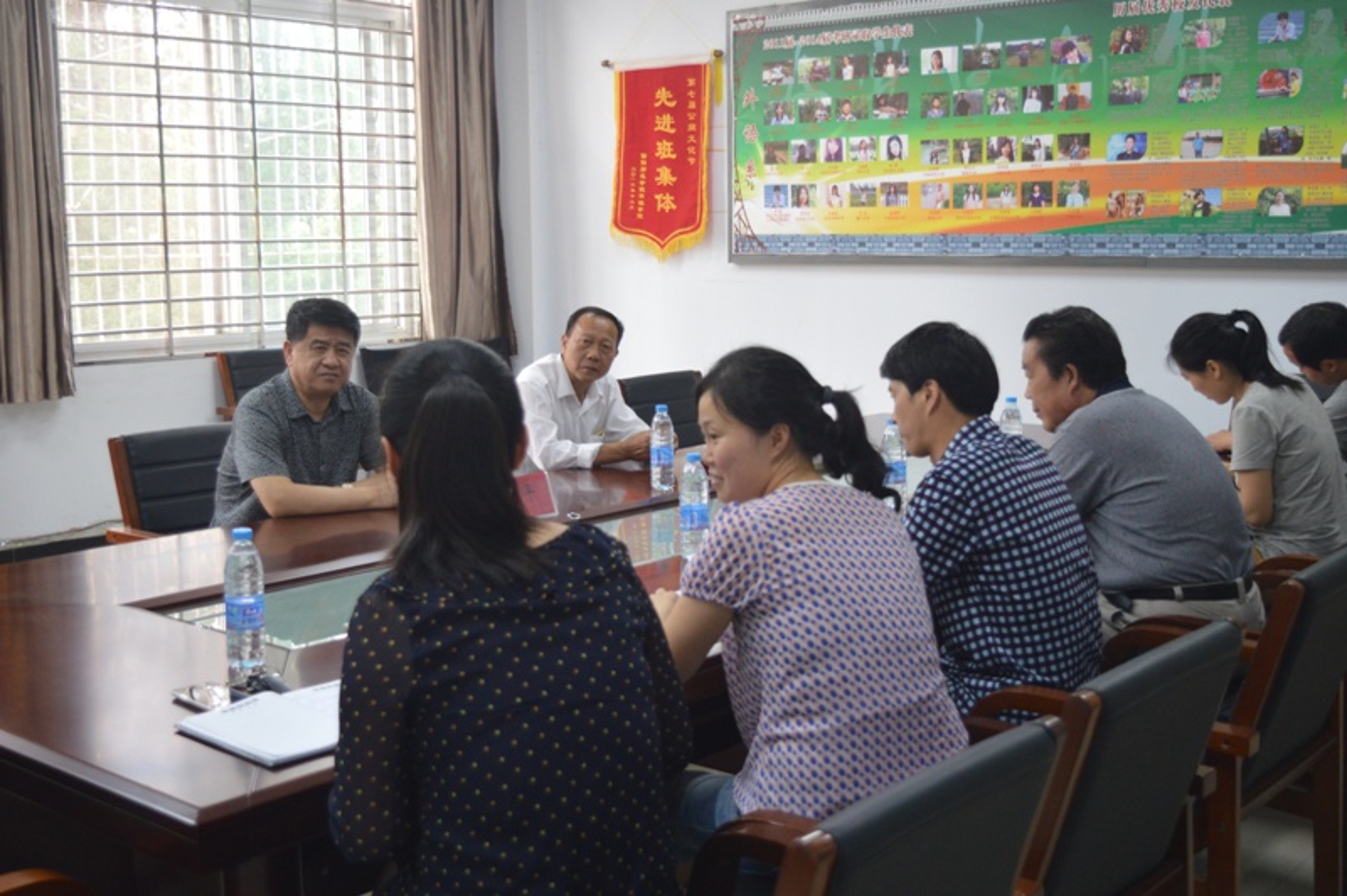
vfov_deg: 31.8
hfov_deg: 46.4
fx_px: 1570
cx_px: 674
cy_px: 448
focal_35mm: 42
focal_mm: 28
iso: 1100
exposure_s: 1/60
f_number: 4.2
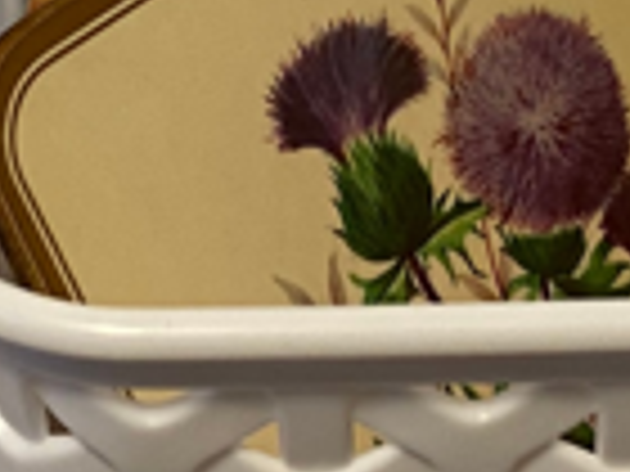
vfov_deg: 8.5
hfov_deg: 11.8
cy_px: -416
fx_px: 3039
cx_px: 387
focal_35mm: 167
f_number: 1.8
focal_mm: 4.25
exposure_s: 1/60
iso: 100
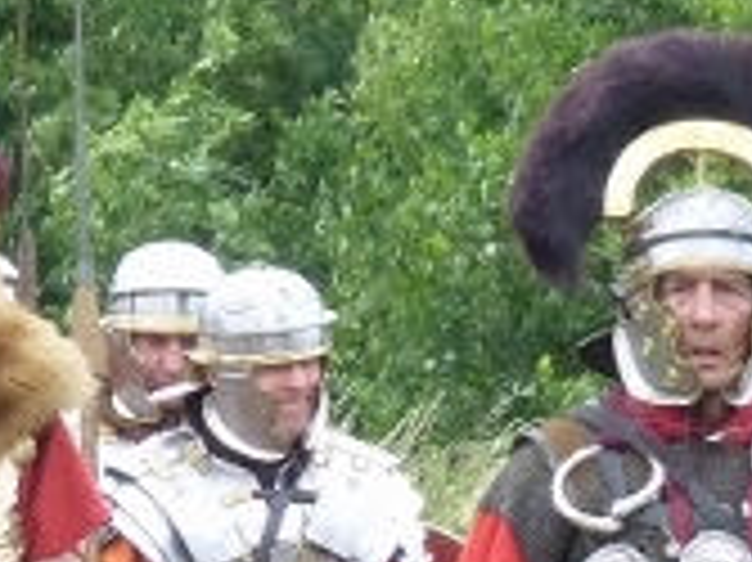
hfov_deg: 3.2
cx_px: -531
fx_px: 13416
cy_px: 391
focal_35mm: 618
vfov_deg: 2.4
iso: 400
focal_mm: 23
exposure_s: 1/500
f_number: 3.6
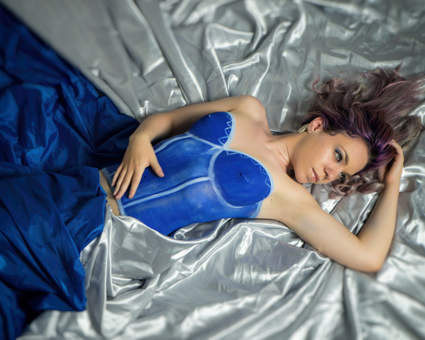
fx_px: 830
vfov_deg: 23.1
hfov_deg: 28.7
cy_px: 169
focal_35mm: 66
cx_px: 179
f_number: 5.6
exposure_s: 1/13
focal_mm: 38.7
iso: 640
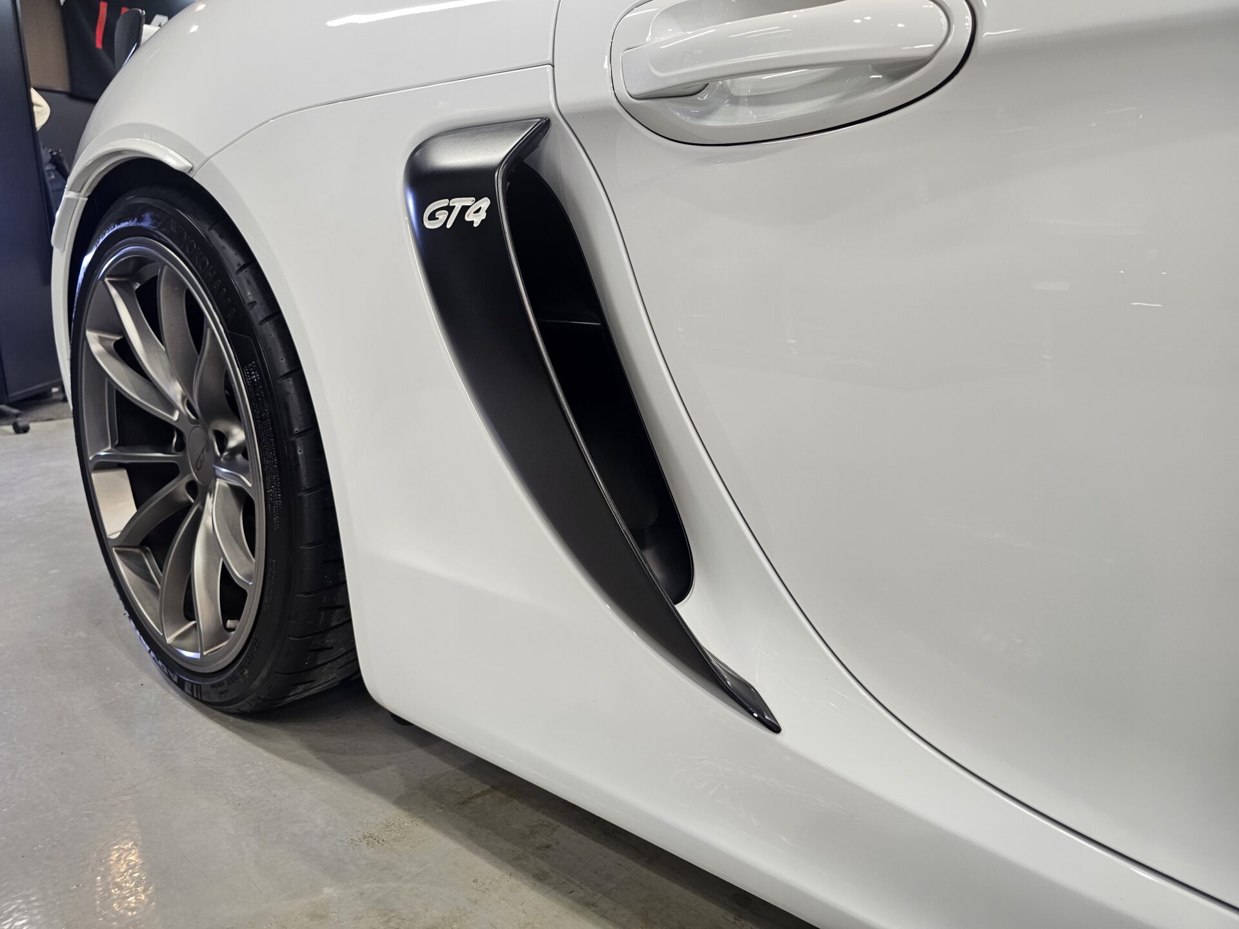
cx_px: 620
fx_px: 823
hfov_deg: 73.9
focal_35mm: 23
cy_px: 464
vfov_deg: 58.9
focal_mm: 6.3
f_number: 1.7
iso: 100
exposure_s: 1/100
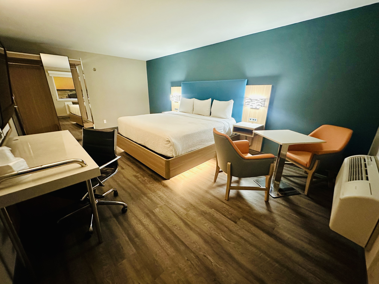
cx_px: 190
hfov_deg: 102.1
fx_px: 153
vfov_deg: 85.7
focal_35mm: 14
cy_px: 142
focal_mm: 2.22
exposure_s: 1/60
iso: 640
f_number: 2.2
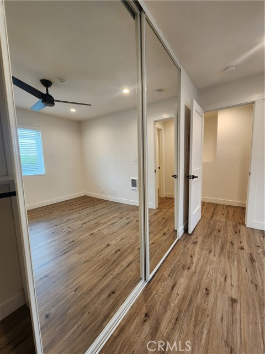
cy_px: 177
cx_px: 132
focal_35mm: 13
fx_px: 133
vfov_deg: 106.2
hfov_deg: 89.9
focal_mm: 2.2
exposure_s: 1/60
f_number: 2.2
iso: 200
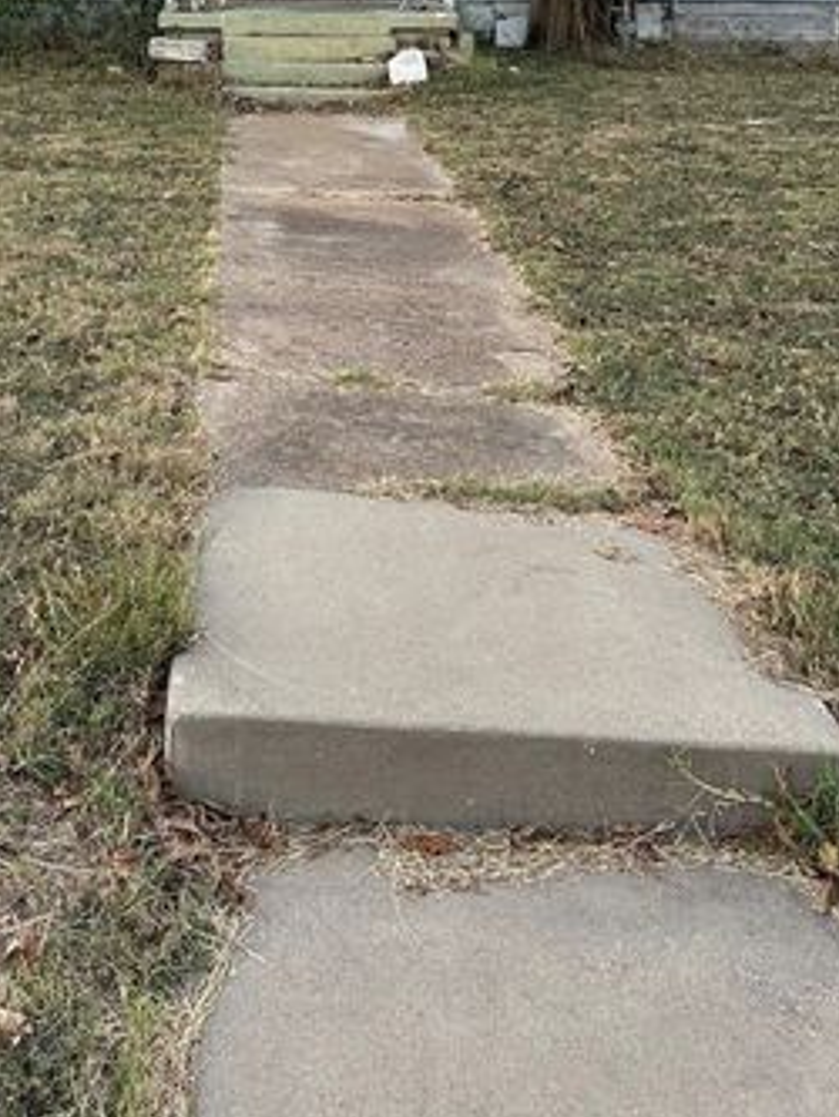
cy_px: 8
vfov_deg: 35.9
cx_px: 188
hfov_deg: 29.7
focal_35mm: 48
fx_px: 1550
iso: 125
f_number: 1.78
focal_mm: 6.86
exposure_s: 1/121
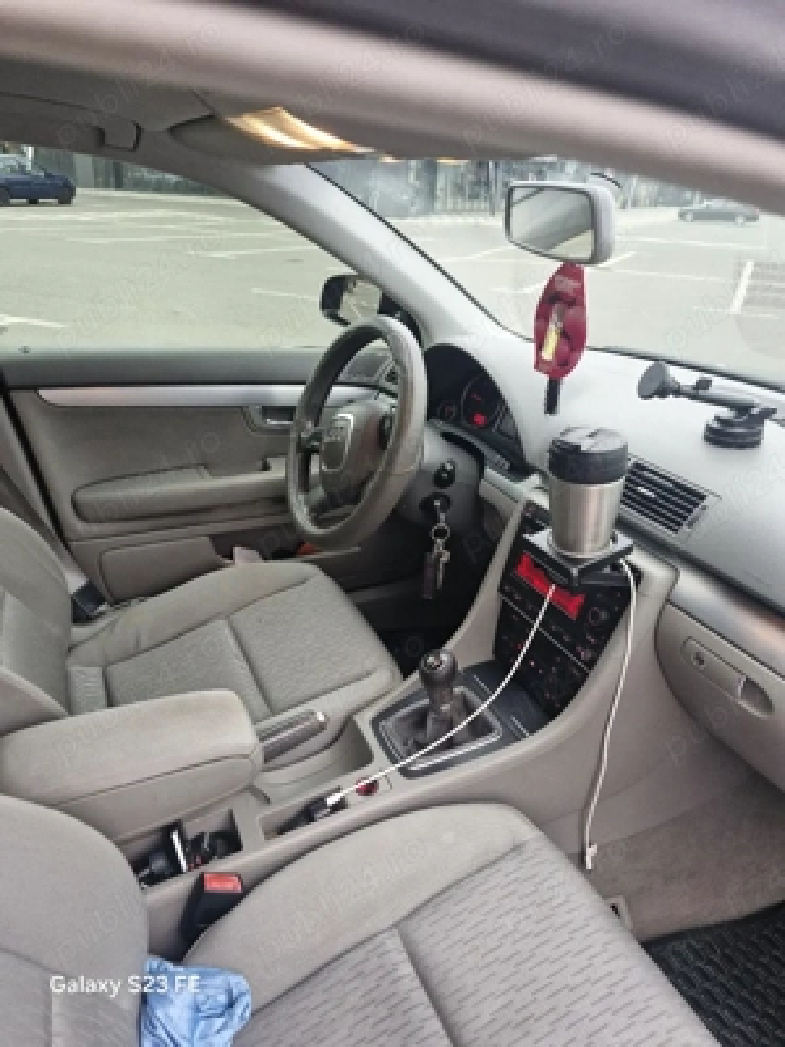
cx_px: 392
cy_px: 524
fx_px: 695
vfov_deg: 73.9
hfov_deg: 58.9
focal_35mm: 23
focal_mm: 5.54
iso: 200
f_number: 1.8
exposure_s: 1/182
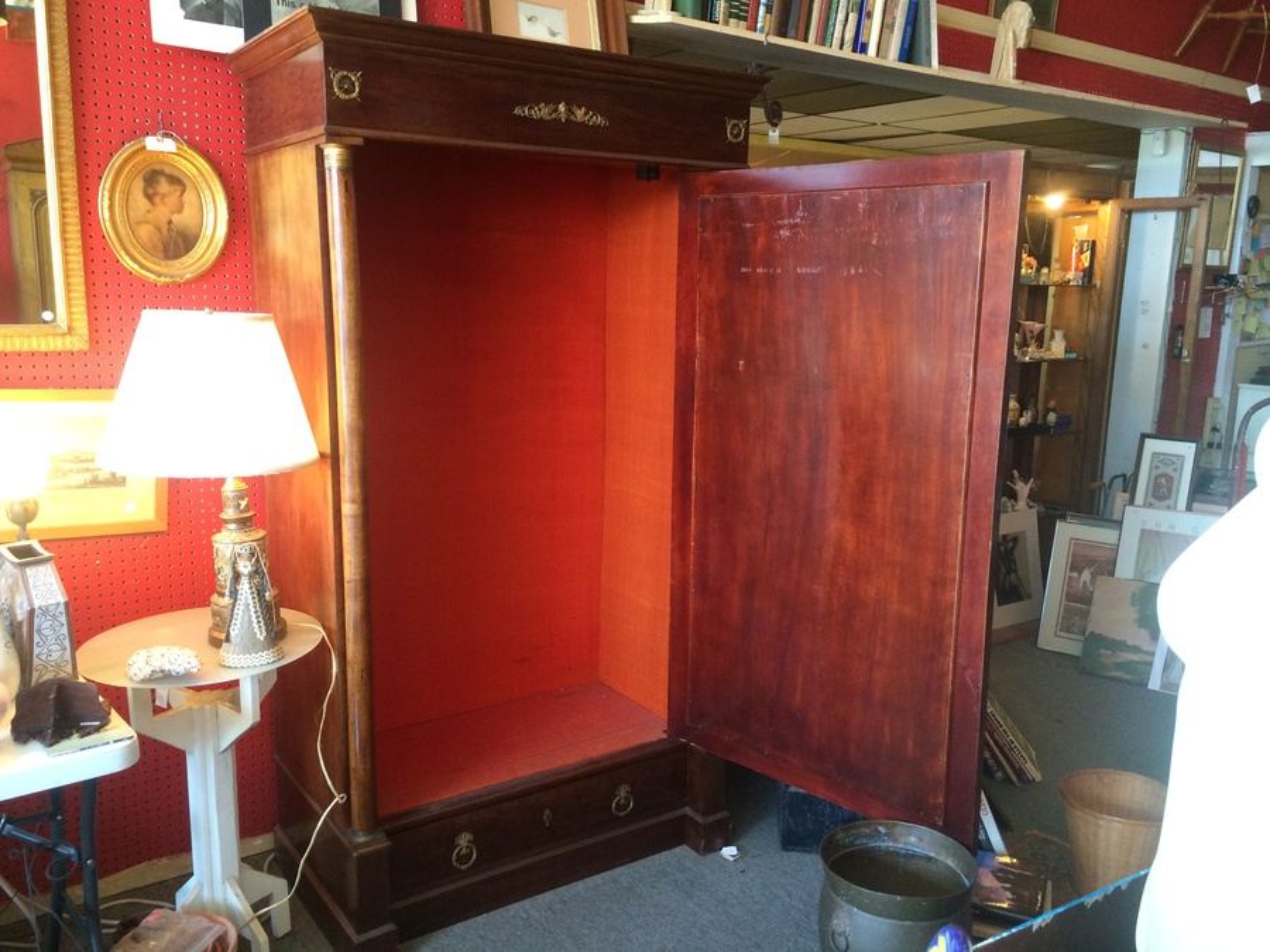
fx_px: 1101
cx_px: 635
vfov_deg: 46.8
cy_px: 476
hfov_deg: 60.0
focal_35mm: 30
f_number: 2.2
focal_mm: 4.12
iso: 125
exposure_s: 1/30
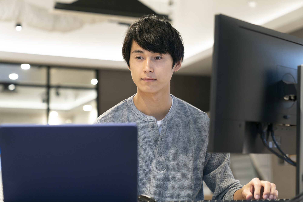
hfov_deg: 28.8
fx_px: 589
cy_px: 101
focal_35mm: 70
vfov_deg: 19.5
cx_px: 152
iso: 640
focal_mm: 70
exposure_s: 1/200
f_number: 2.8
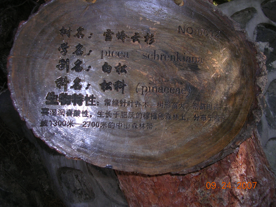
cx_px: 138
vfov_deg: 37.7
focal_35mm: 38
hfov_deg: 49.0
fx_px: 303
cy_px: 104
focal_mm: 5.8
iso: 50
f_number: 2.8
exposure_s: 1/60.1
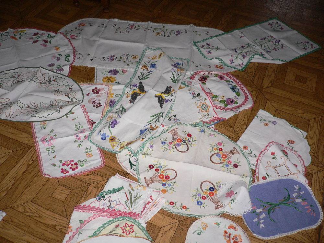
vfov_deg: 40.7
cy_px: 122
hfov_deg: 52.6
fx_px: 328
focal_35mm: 35
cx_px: 162
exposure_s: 1/60
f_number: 2.8
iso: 100
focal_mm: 5.8
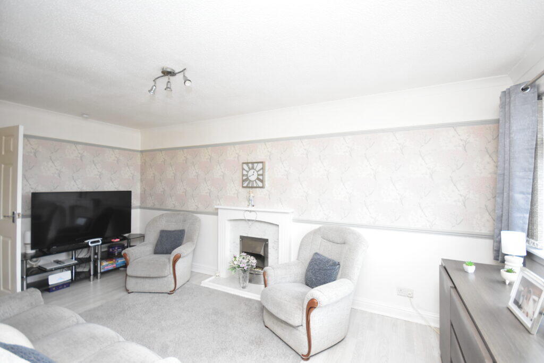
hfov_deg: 100.4
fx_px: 227
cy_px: 182
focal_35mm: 15
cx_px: 272
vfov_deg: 77.3
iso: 1600
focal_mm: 10
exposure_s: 1/60
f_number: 4
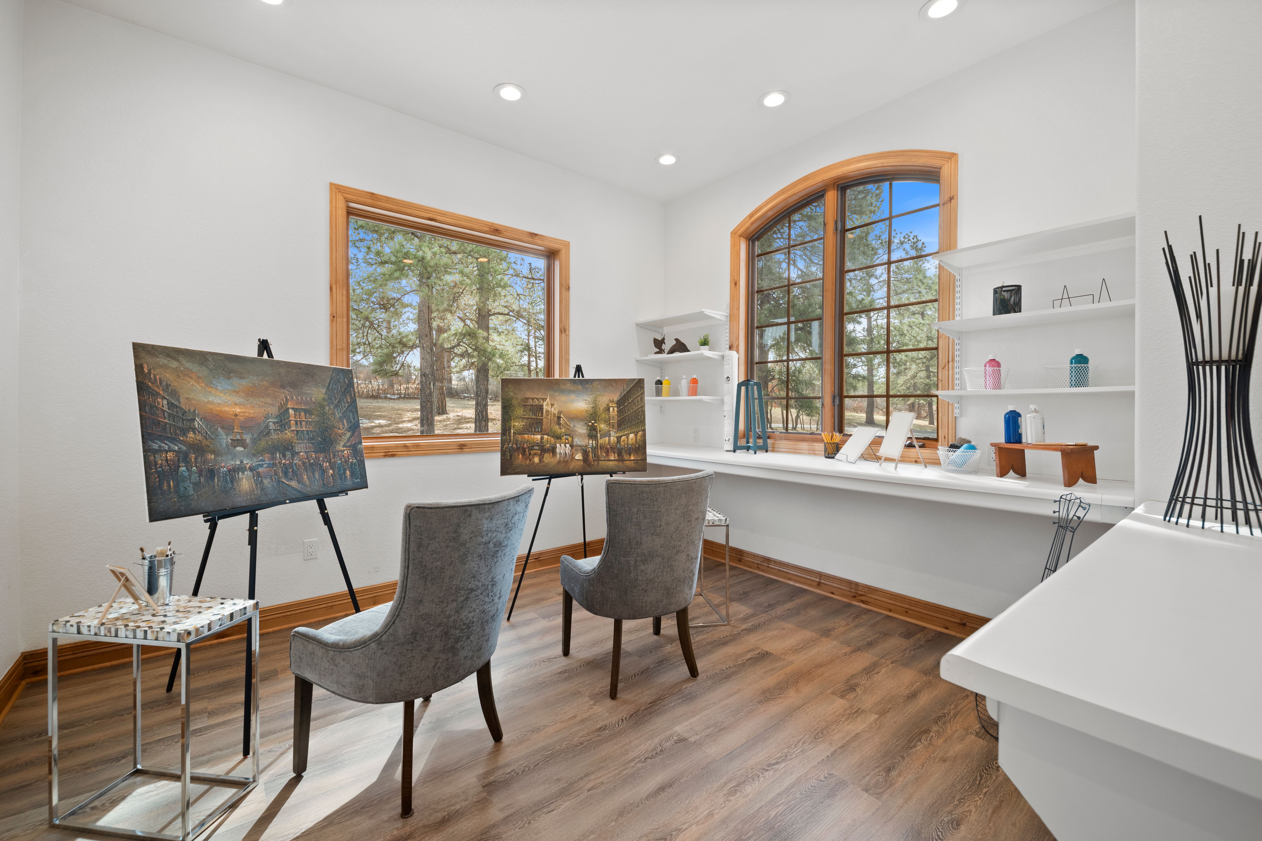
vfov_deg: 81.2
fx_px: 491
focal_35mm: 14
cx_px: 631
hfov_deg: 104.3
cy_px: 420
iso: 400
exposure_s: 1/13
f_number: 7.1
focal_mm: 14
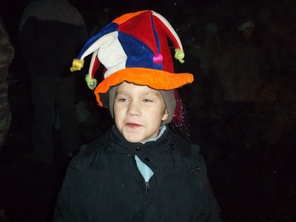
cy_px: 111
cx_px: 148
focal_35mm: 36
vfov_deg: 39.7
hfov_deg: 51.4
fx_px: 308
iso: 320
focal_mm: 6.5
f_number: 3.1
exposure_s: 1/30
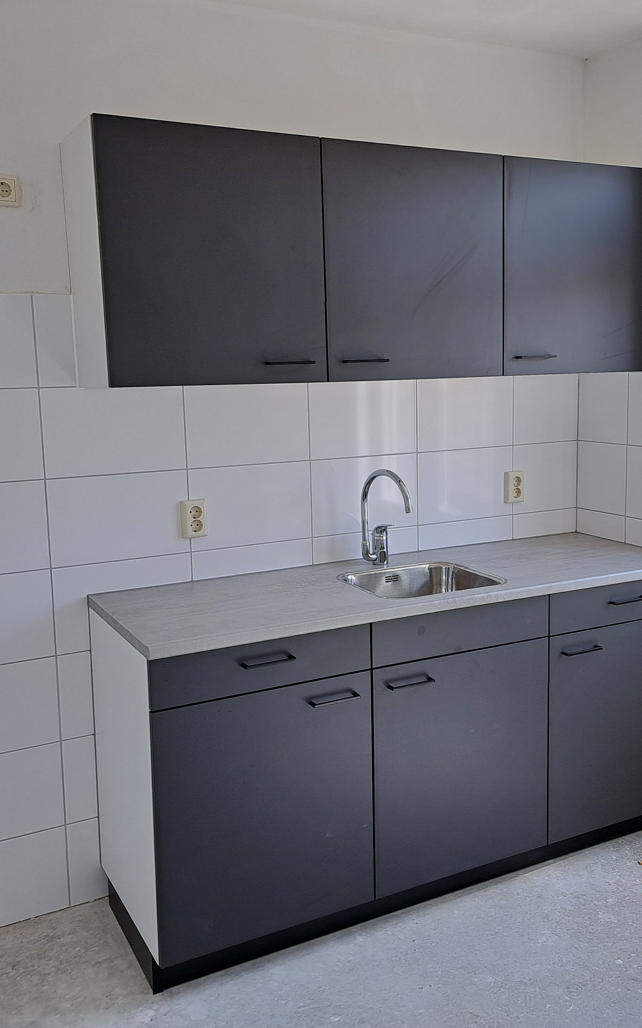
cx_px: 361
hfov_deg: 37.2
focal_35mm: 34
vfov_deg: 56.7
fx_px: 952
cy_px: 513
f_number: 1.8
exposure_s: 1/158
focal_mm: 5.23
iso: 50
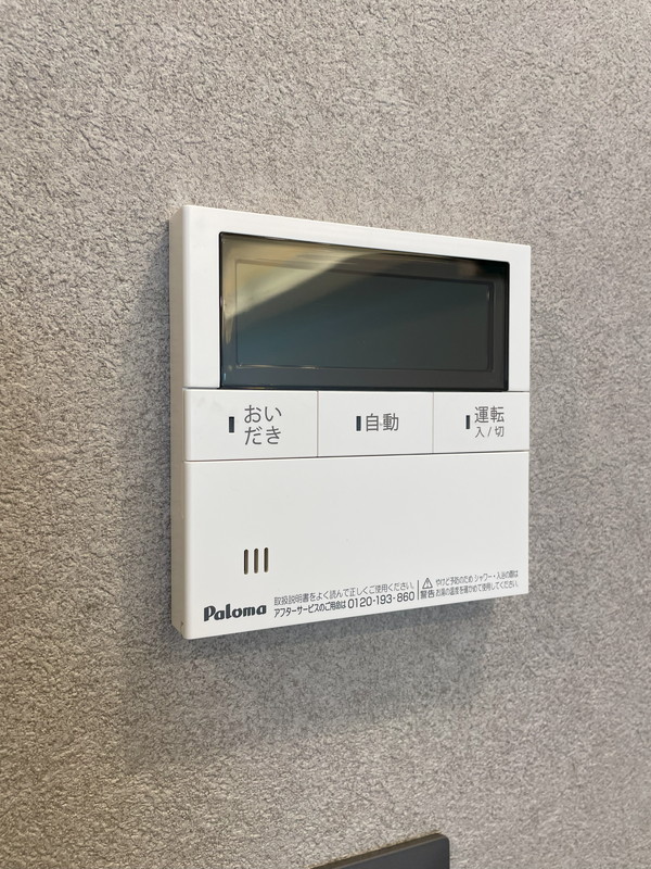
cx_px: 326
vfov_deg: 67.3
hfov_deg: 53.1
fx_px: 652
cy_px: 434
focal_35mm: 26
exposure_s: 1/100
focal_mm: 4.2
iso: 100
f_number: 1.6
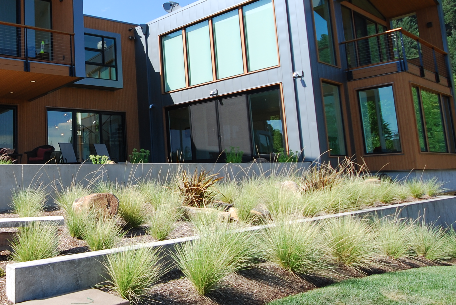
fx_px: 406
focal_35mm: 32
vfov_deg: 41.0
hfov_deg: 53.3
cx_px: 69
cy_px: 116
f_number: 6.3
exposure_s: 1/160
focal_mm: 10
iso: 100
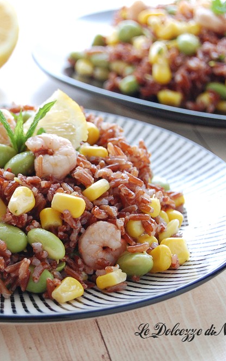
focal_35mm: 120
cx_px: 28
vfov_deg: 17.4
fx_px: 1182
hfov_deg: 10.9
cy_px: 180
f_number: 5.6
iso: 800
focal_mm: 52
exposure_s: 1/30
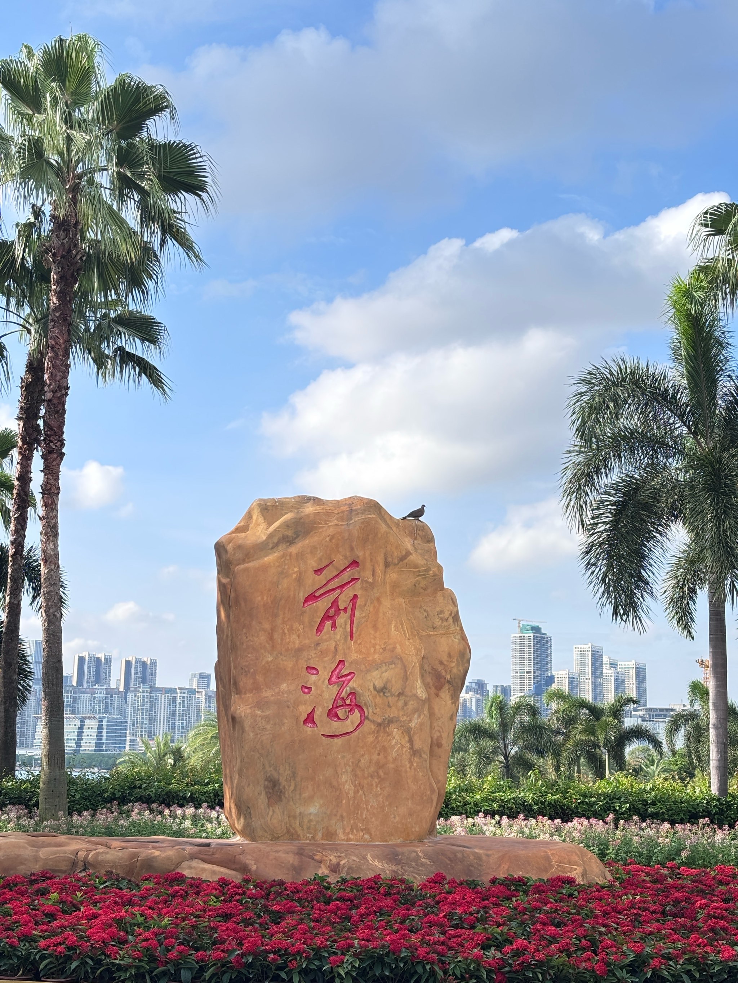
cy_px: 492
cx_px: 369
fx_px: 1478
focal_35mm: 52
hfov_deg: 28.0
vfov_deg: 36.8
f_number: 1.6
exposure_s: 1/961
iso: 32
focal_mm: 5.96
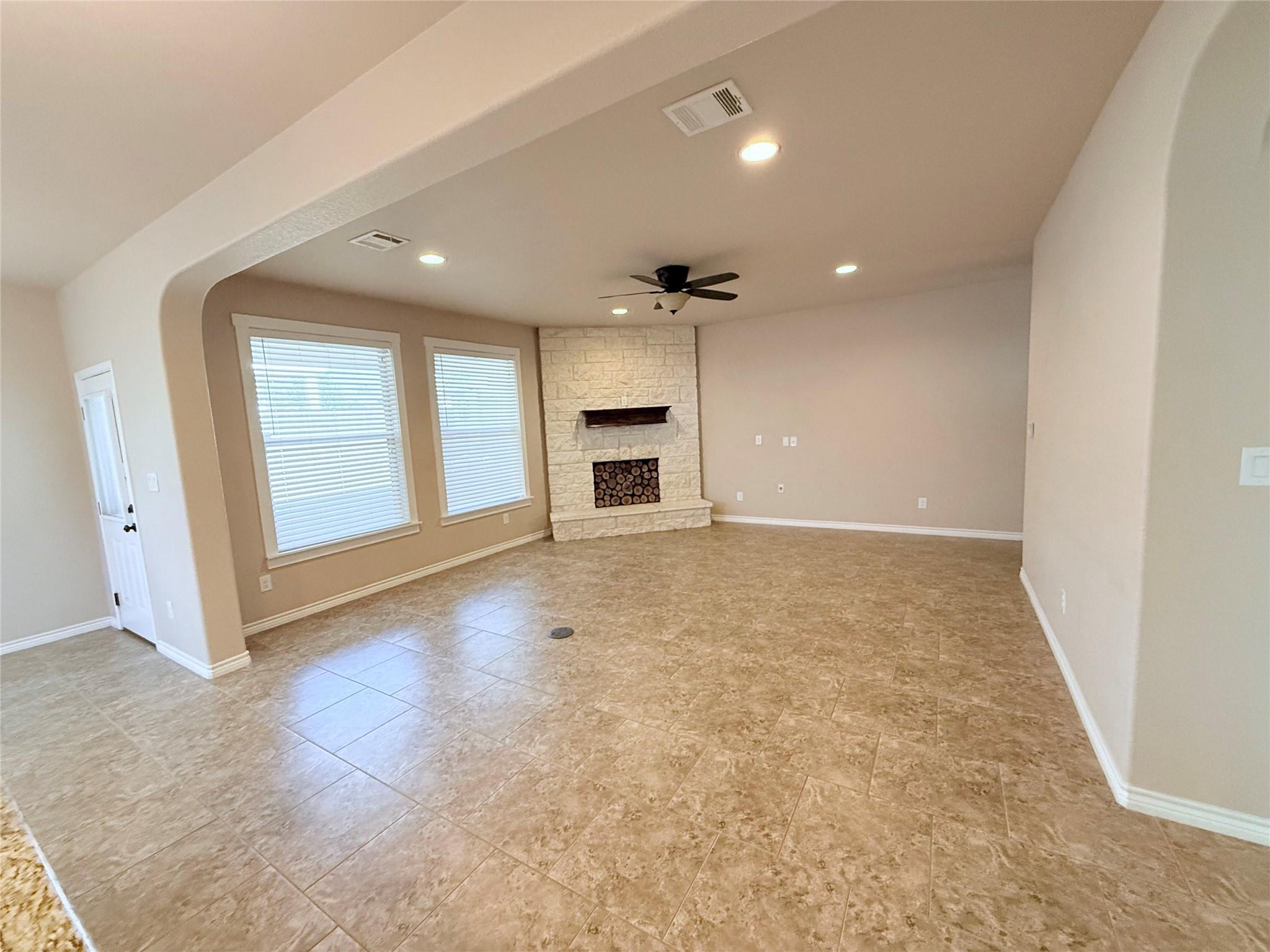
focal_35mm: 14
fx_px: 514
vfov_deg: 85.7
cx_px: 635
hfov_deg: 102.1
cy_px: 476
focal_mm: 2.22
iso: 500
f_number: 2.2
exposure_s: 1/120
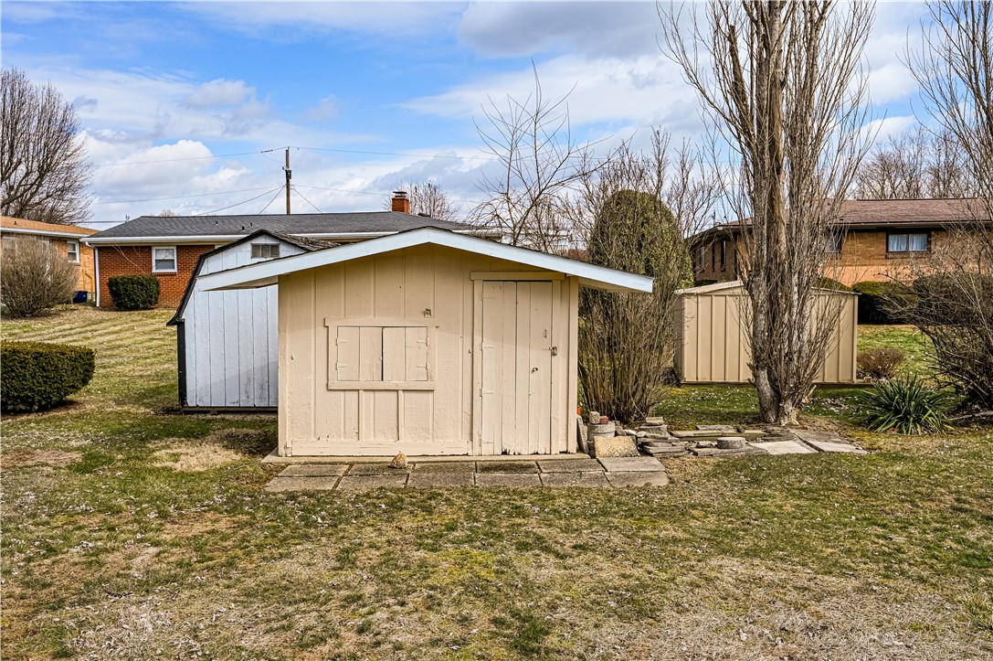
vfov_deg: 43.5
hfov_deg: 62.0
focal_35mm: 30
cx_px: 496
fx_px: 827
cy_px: 330
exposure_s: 1/200
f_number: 9
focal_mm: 30
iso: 100
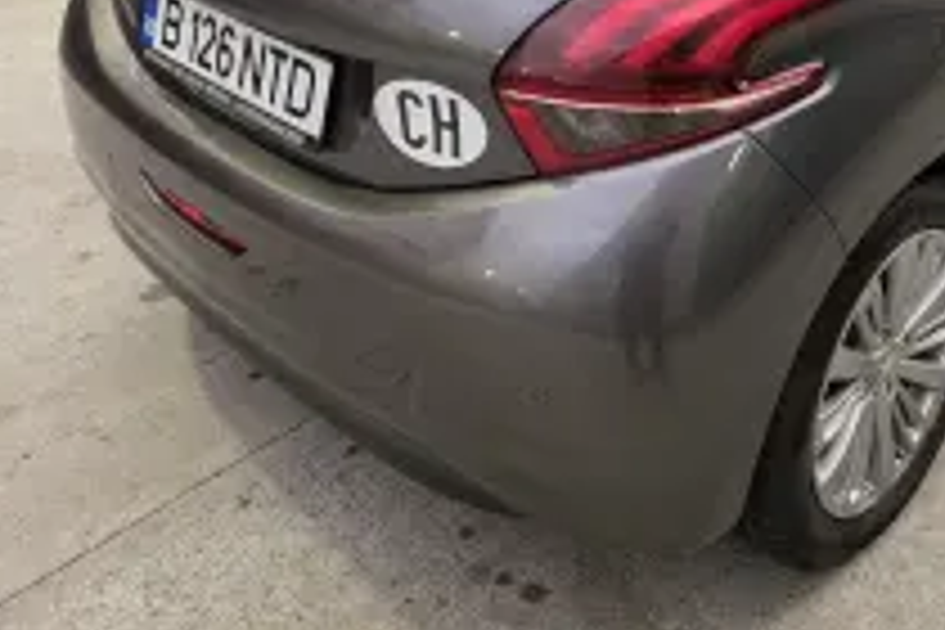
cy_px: 40
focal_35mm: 41
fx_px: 1076
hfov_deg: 46.1
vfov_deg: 30.9
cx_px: 680
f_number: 1.7
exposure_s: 1/100
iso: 800
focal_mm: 6.3
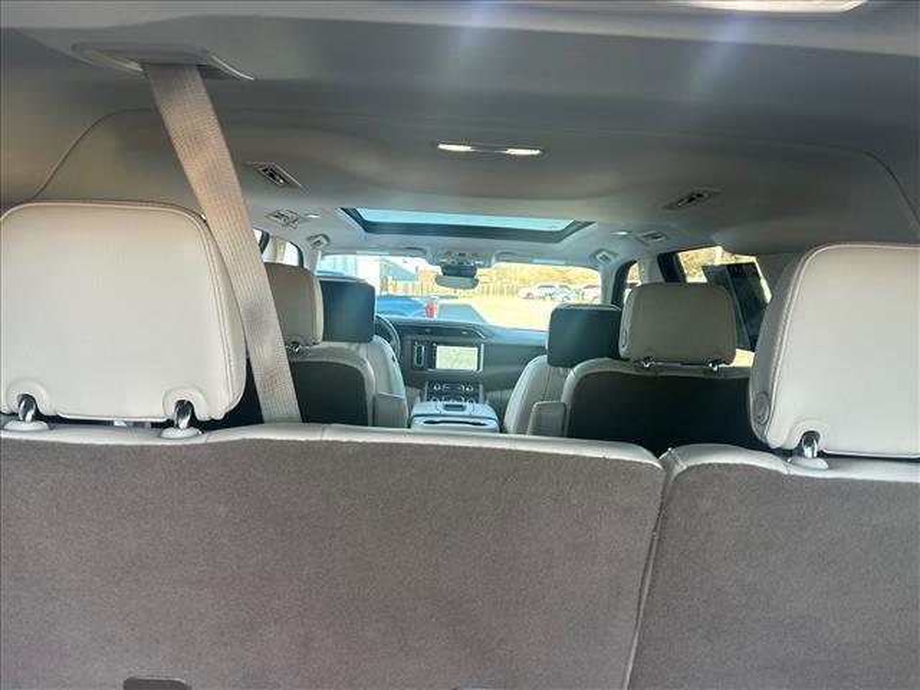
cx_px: 460
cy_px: 345
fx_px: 691
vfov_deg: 53.1
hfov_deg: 67.3
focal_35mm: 26
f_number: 1.5
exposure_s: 1/142
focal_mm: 5.7
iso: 64
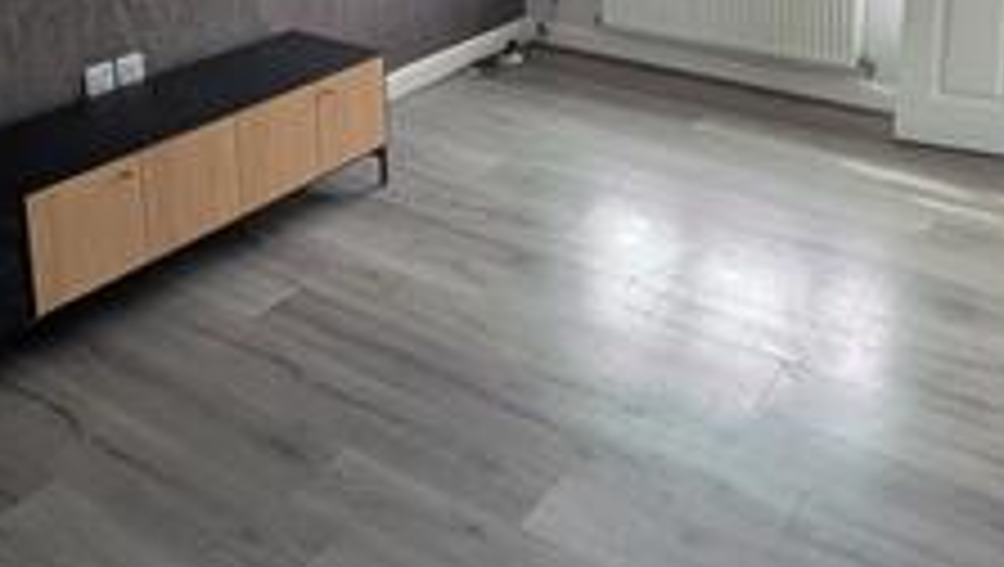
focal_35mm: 41
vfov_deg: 26.4
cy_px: -81
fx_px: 1093
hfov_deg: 49.3
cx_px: 540
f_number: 2.2
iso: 54
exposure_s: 1/219
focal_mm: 1.85
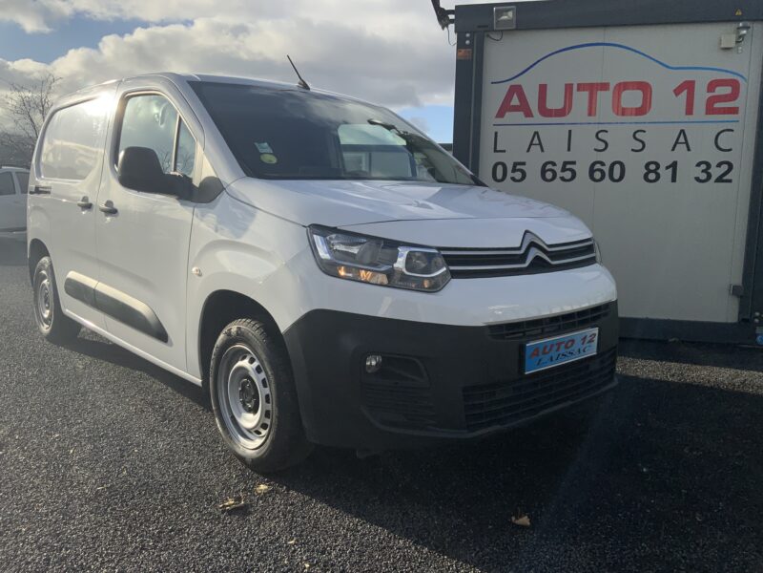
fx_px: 639
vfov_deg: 48.2
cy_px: 286
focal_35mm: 29
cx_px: 382
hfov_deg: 61.7
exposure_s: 1/4065
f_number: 1.8
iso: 20
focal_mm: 3
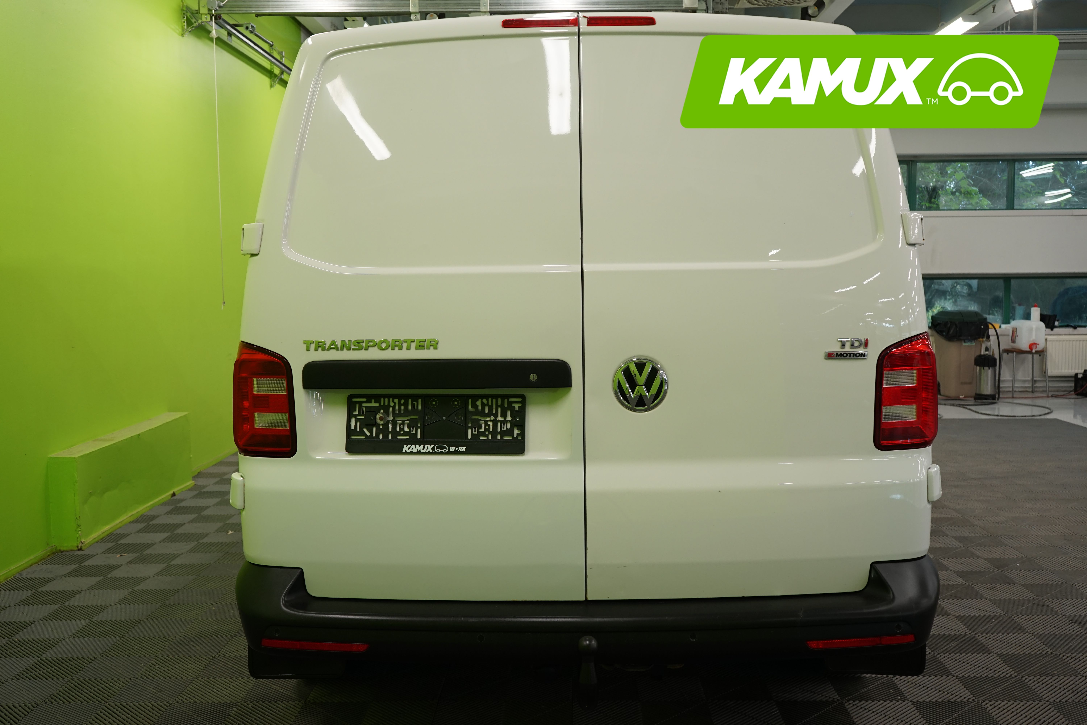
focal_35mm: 36
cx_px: 544
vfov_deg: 36.9
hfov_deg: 53.1
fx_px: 1087
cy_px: 362
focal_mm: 36
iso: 500
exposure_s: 1/40
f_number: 7.1
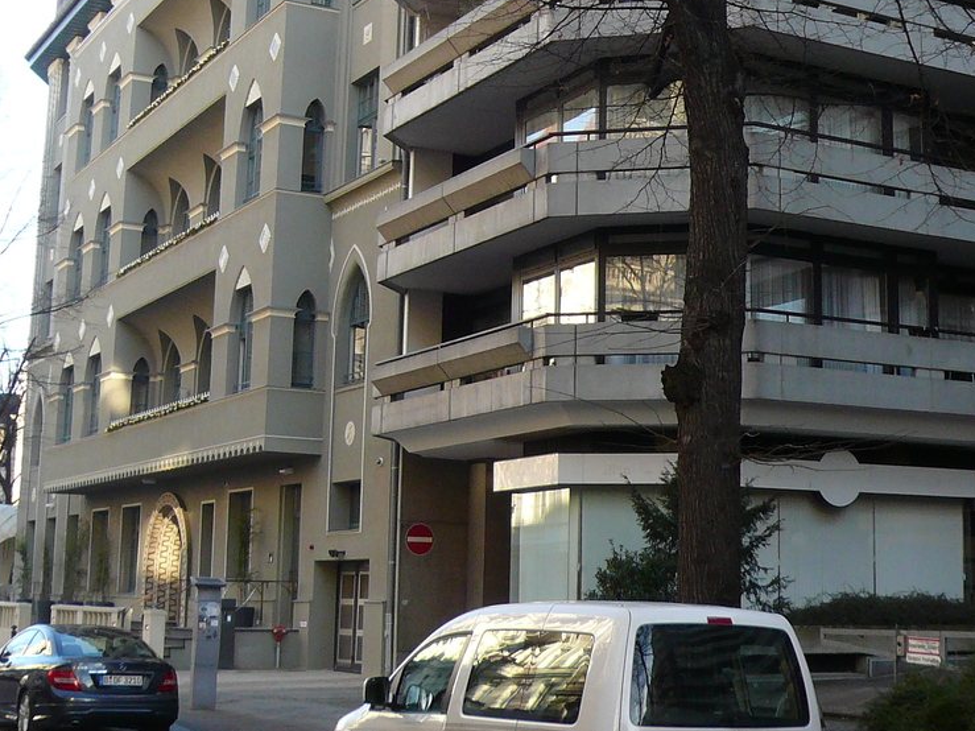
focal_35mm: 61
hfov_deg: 31.6
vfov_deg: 24.0
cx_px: 602
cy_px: 276
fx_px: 1718
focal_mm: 4.7
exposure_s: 1/200
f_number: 2.8
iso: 100
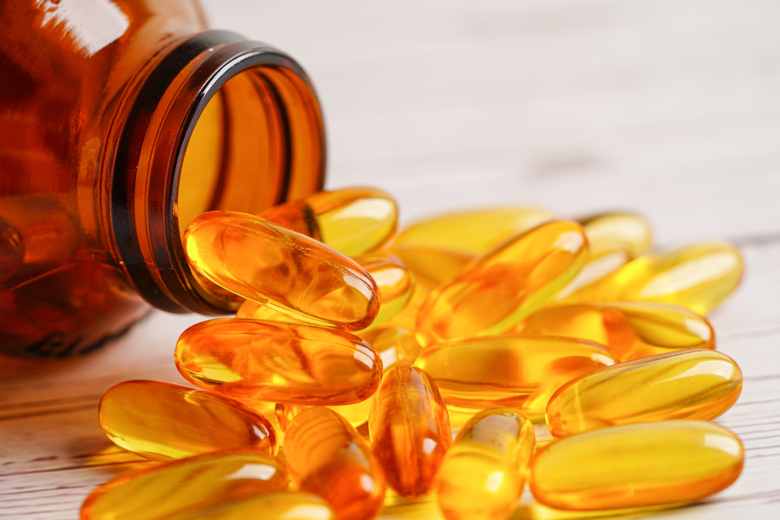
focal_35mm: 90
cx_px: 390
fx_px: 1950
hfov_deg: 22.6
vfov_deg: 15.2
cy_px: 260
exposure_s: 1/160
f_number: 6.3
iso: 100
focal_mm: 90
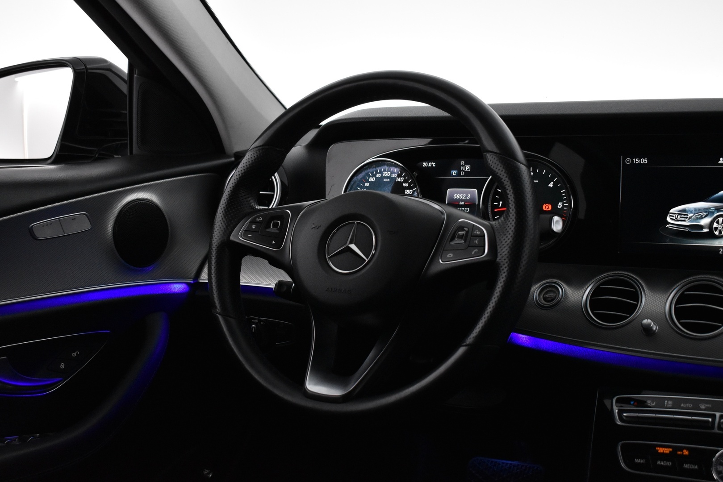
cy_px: 241
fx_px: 1024
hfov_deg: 38.9
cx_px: 362
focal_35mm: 51
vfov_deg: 26.5
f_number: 5
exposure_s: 1/100
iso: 3200
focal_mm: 34
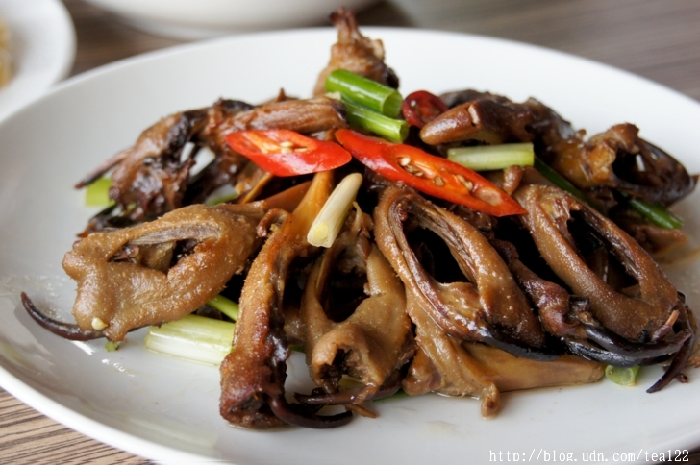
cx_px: 350
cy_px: 232
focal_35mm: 84
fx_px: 1632
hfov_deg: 24.2
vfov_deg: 16.2
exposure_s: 1/100
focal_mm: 56
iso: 640
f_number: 5.6
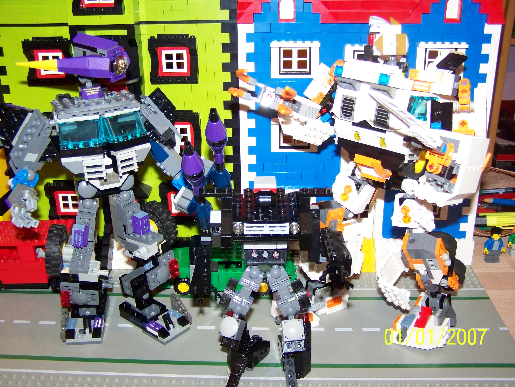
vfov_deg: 37.7
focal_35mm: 38
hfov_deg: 49.0
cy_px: 194
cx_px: 258
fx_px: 565
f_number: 2.8
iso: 200
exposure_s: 1/30
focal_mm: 6.3
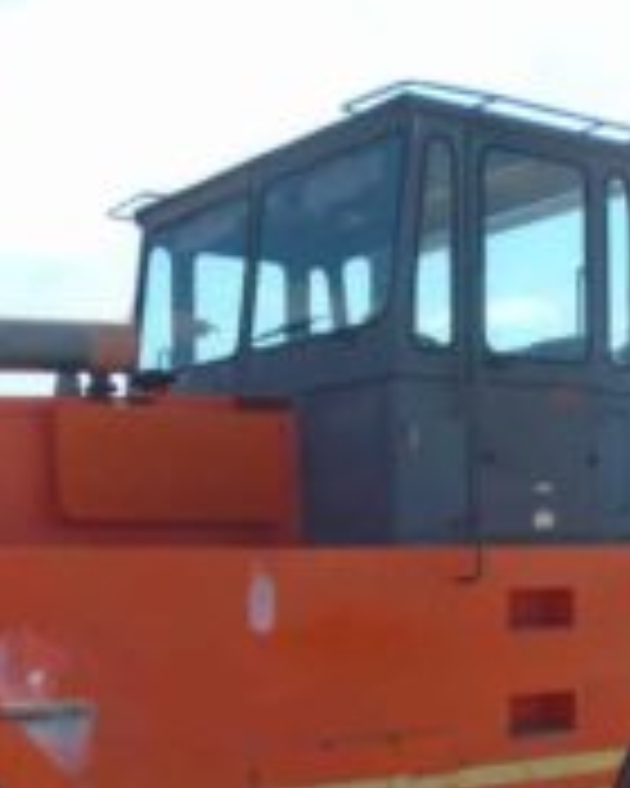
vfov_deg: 31.8
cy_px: 603
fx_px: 1352
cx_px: 207
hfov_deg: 26.1
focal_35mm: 58
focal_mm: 4.6
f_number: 8
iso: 100
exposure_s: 1/200
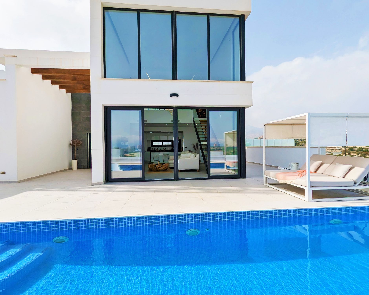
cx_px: 185
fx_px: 186
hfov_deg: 89.6
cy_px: 148
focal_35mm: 17
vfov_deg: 77.0
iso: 53
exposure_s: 1/4049
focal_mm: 2.35
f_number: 2.2
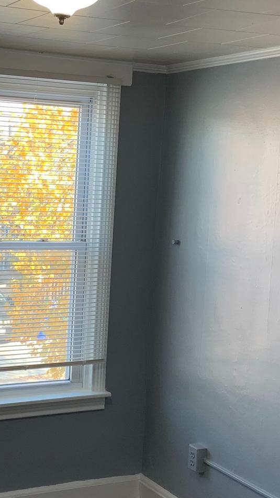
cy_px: 268
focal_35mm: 61
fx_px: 805
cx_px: 63
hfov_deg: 19.6
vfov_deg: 34.3
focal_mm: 4.25
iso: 50
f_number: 1.8
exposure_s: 1/120
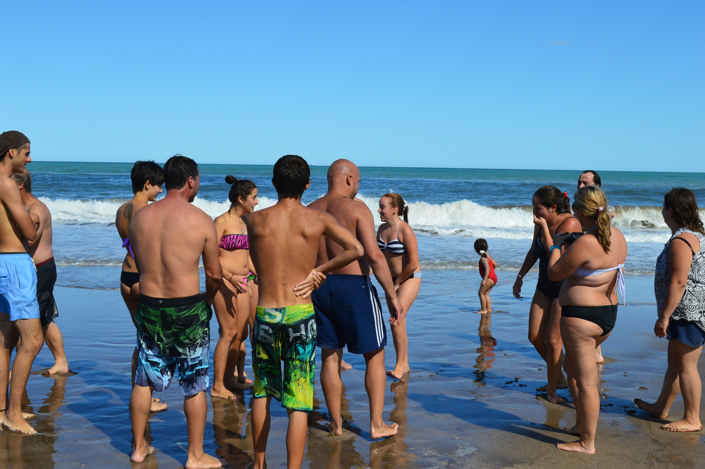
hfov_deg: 43.6
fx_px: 880
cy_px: 234
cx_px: 352
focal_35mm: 45
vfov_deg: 29.8
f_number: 11
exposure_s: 1/500
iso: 400
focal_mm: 30
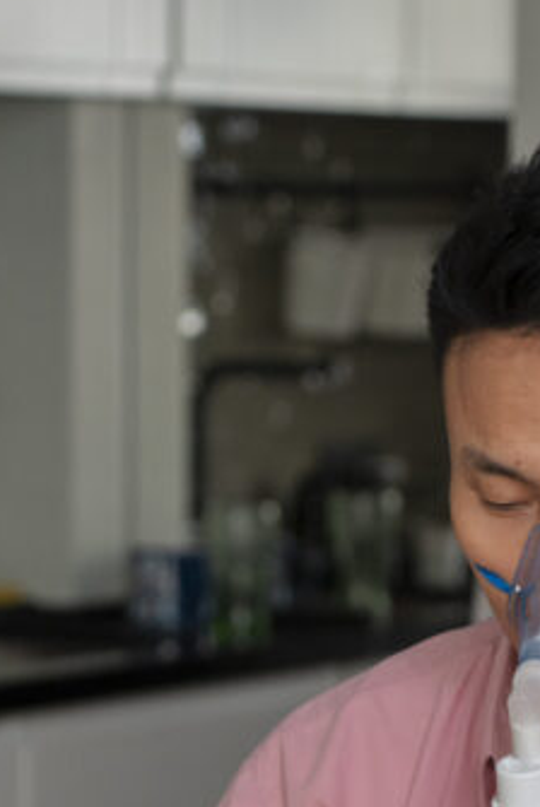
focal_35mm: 204
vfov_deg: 10.0
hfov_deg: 6.7
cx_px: 375
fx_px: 4580
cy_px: 743
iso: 1000
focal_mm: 73
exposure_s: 1/320
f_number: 2.8
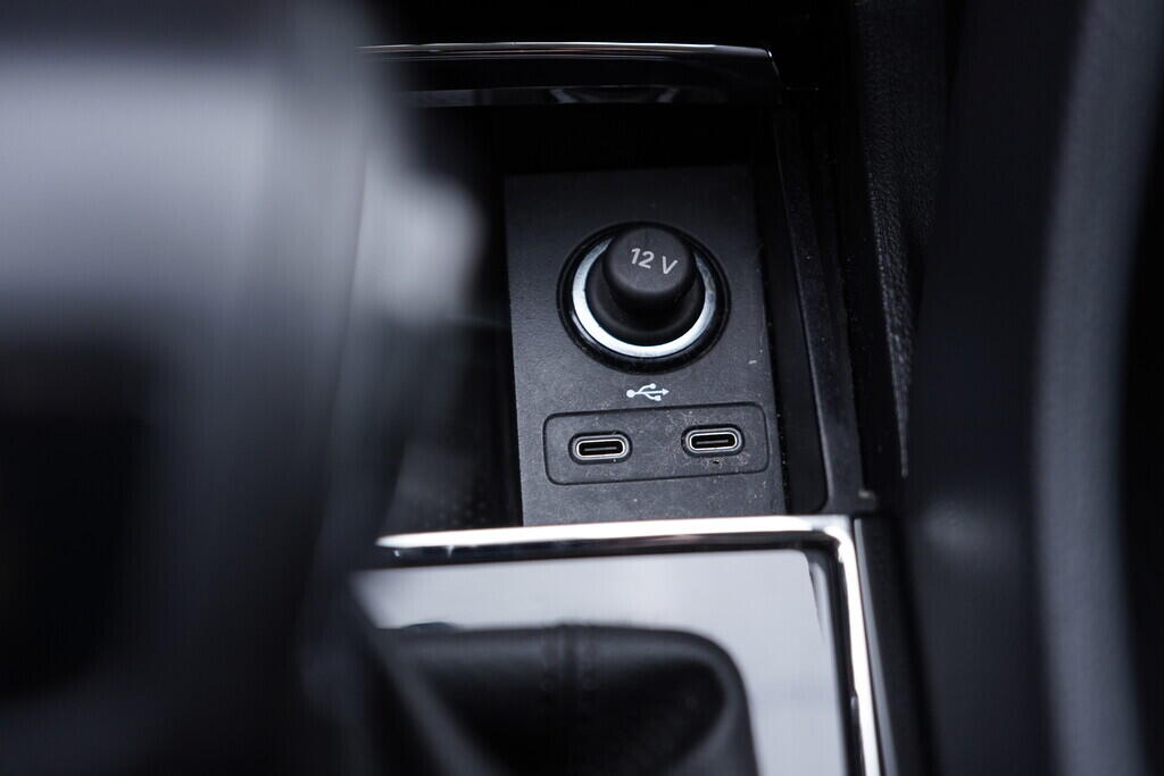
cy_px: 388
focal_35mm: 36
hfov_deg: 53.1
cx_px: 582
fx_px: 1164
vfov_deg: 36.9
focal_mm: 24
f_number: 2.8
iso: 250
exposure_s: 1/40
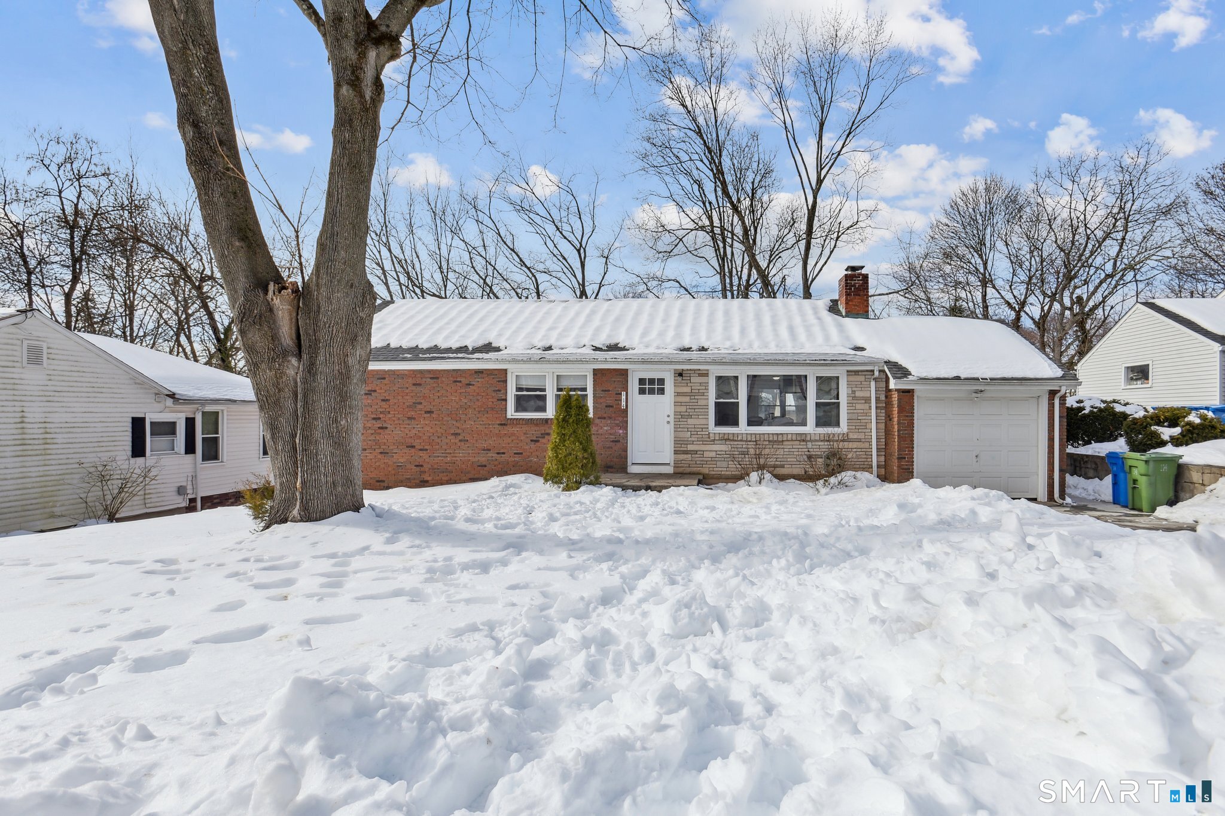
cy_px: 408
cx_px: 612
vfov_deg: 70.4
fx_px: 578
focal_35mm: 17
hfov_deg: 93.3
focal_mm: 17
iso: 400
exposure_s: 1/1600
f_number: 11
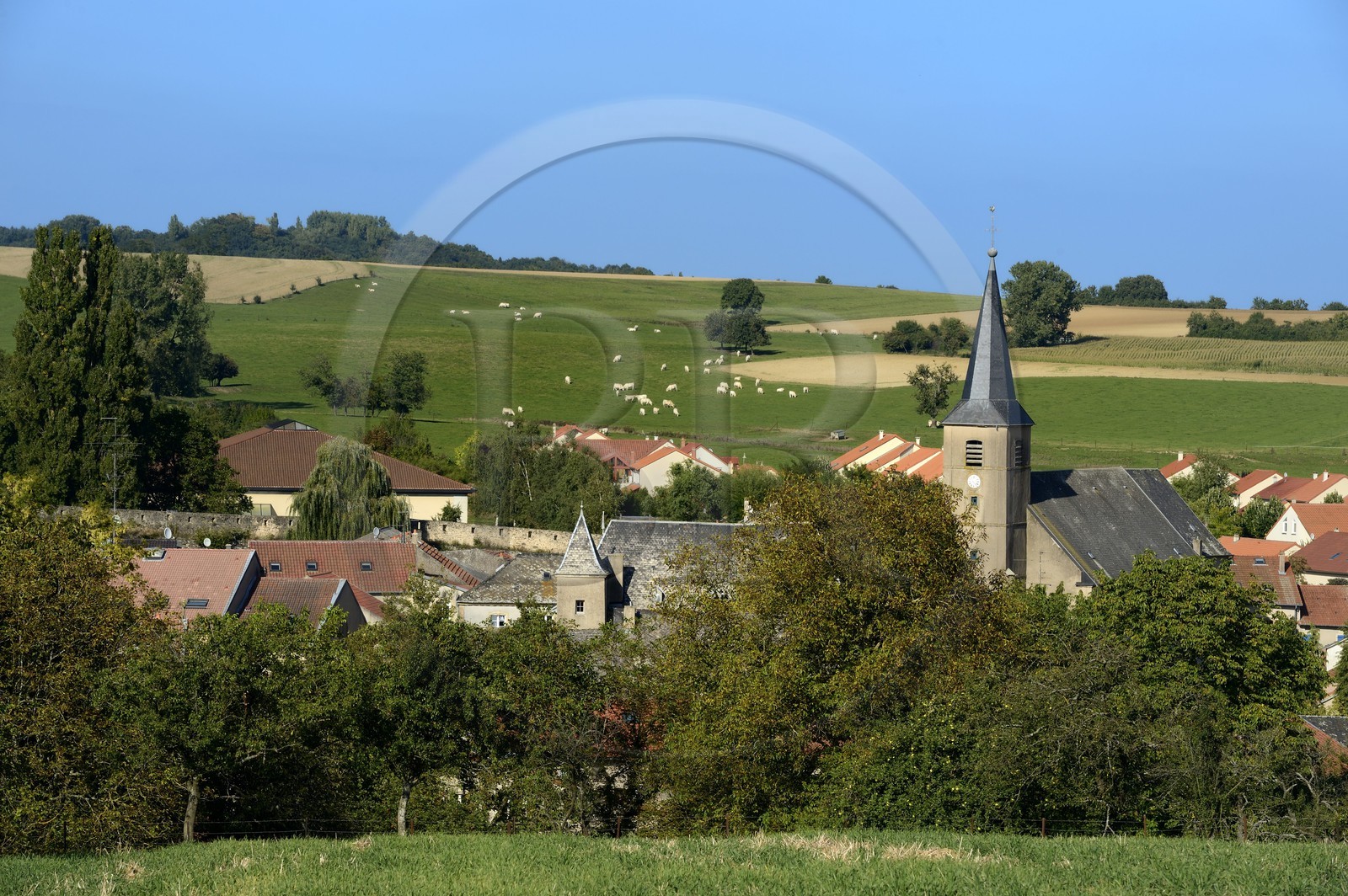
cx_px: 674
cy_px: 448
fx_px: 5425
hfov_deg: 14.2
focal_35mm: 145
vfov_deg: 9.4
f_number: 11
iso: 200
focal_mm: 145
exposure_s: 1/200
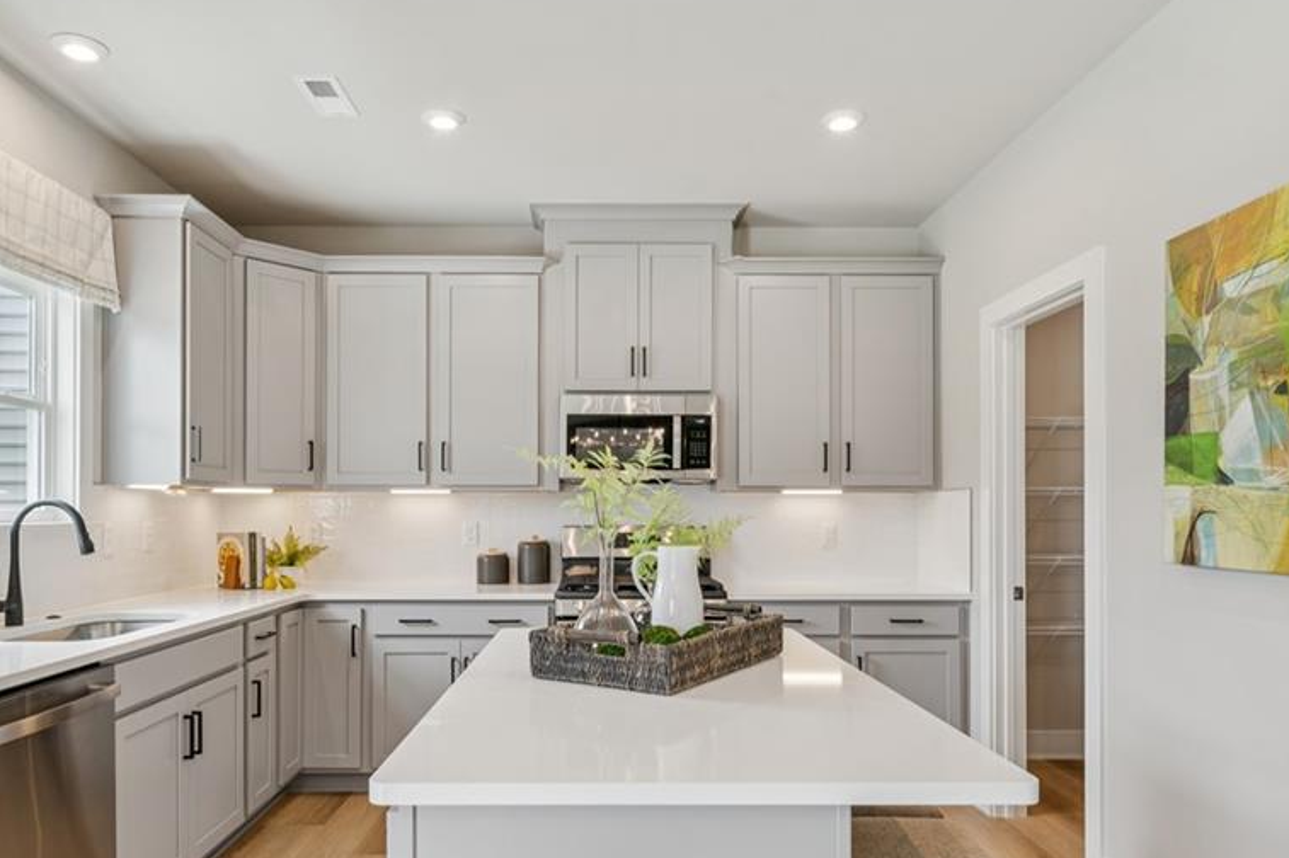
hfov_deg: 76.1
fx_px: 823
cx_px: 652
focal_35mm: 23
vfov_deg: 54.8
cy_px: 502
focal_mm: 17
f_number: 8
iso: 125
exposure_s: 1/20
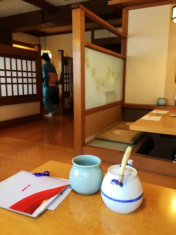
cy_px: 118
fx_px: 197
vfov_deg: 61.7
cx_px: 88
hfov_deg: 48.2
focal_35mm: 29
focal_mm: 4.15
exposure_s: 1/30
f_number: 2.2
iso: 40
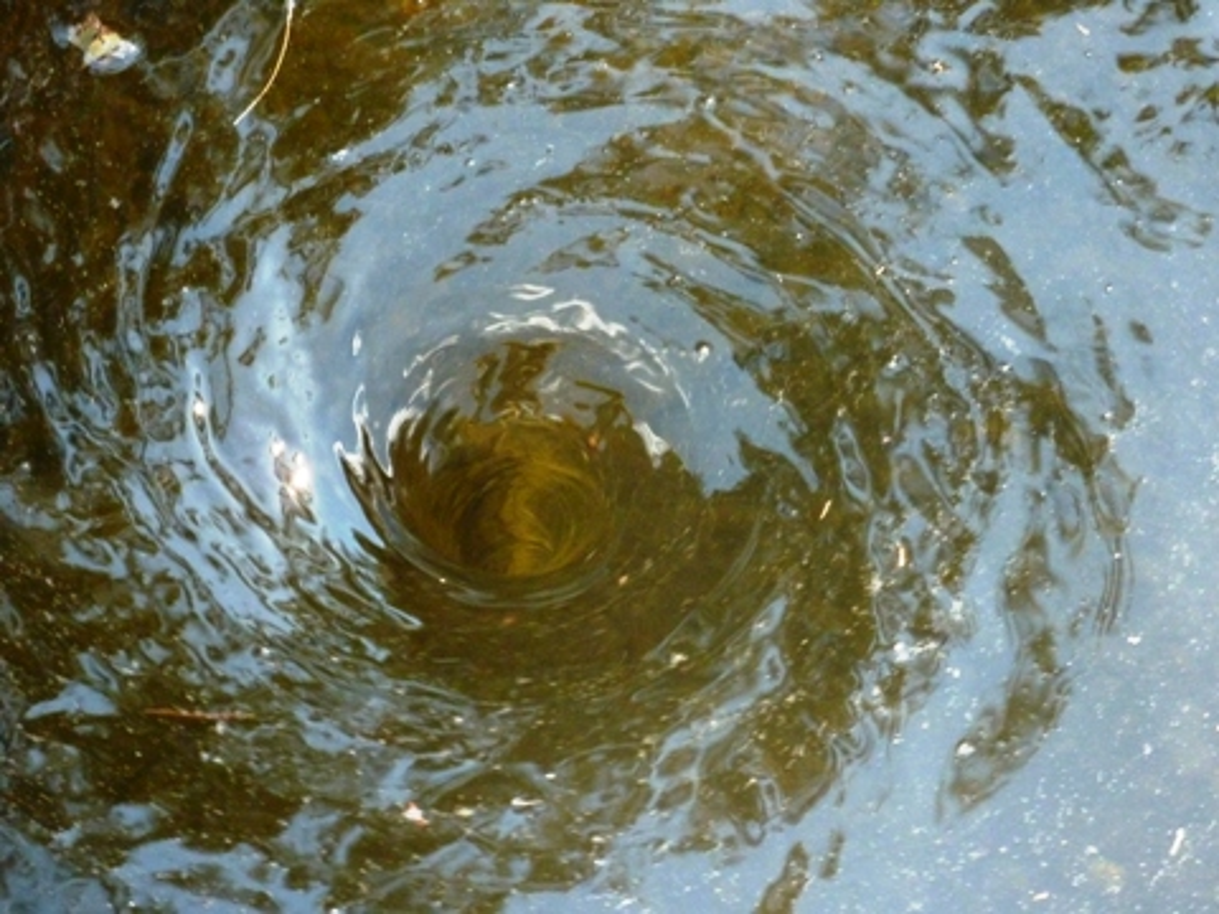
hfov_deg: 12.5
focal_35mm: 158
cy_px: 457
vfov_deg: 9.4
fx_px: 5564
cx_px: 610
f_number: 4.5
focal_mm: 25.9
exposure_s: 1/250
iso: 500
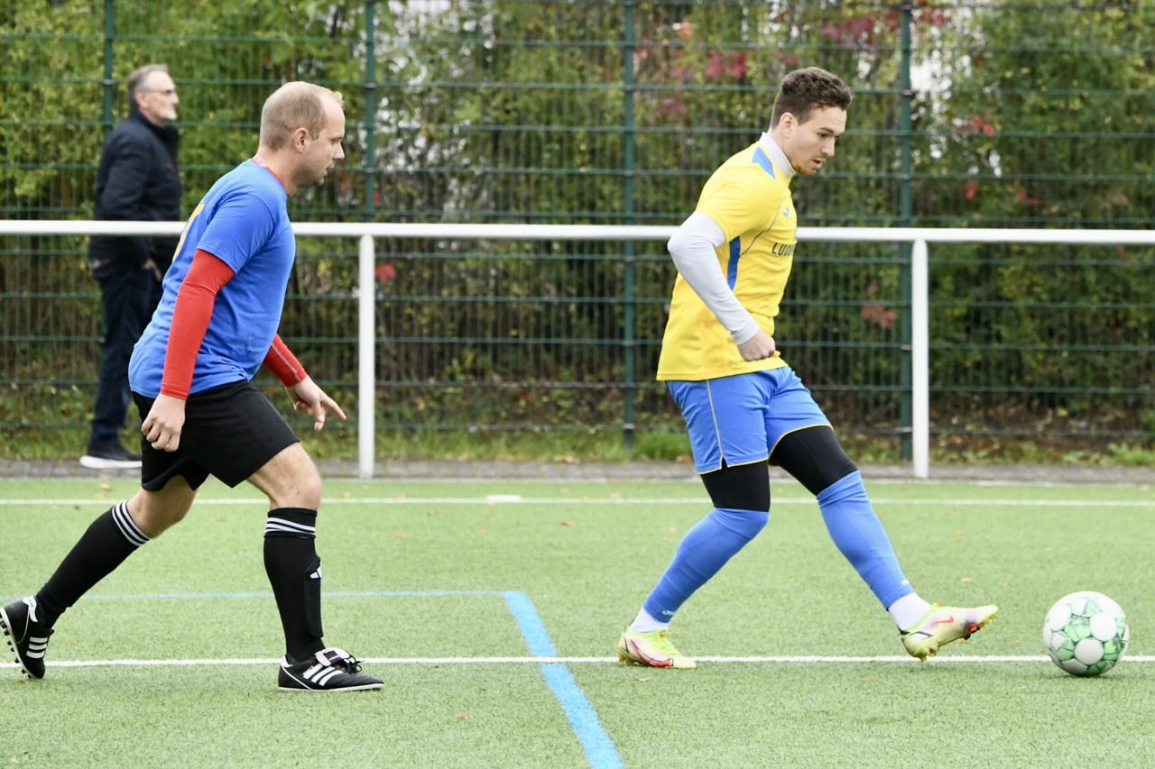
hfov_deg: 7.6
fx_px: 8661
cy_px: 384
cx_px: 578
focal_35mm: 270
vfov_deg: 5.1
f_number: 9
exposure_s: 1/1250
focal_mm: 270
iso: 6400
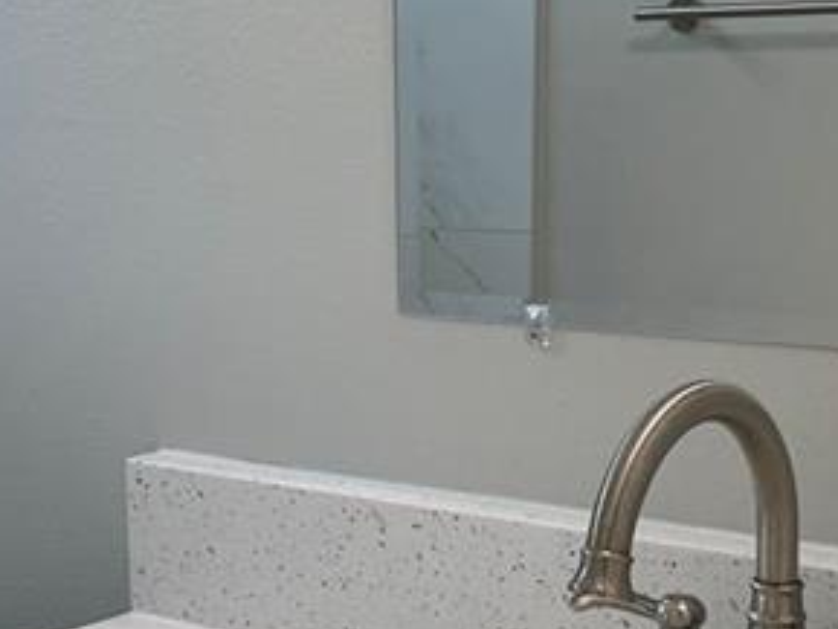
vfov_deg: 16.0
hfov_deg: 21.2
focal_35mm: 92
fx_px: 2228
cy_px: 435
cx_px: 249
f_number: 1.8
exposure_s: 1/60
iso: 80
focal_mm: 4.25
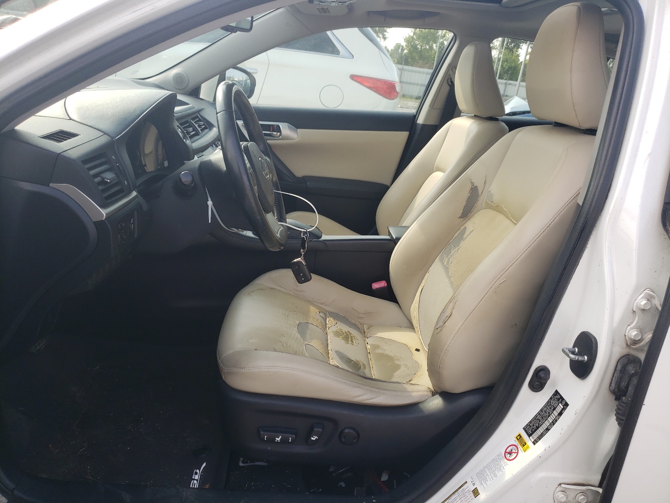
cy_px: 252
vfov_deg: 53.1
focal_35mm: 26
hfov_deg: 67.3
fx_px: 503
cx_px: 335
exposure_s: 1/714
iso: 50
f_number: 1.5
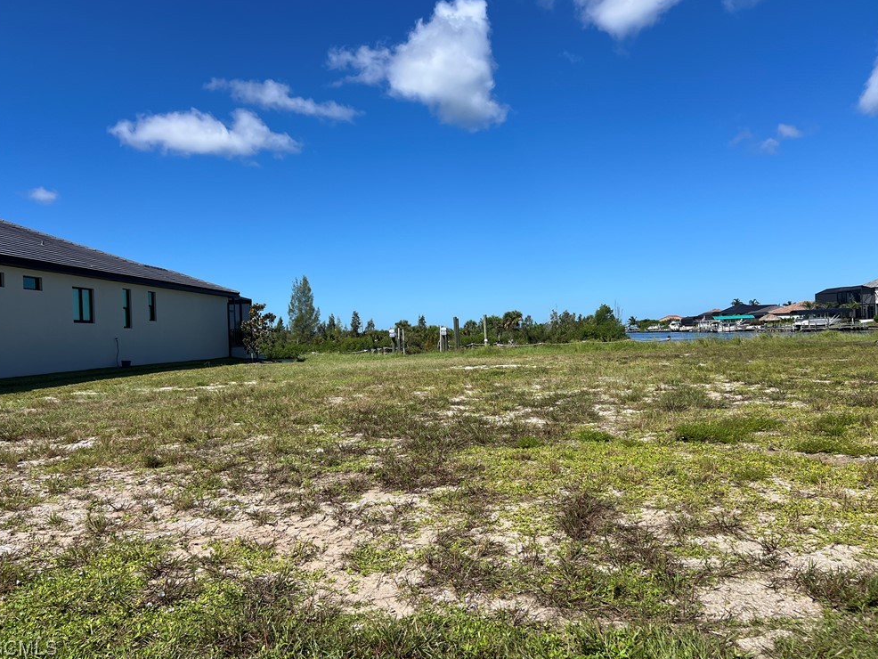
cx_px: 428
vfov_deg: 51.4
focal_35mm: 27
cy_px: 326
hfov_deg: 65.3
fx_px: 685
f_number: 1.5
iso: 50
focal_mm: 5.7
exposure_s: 1/5882
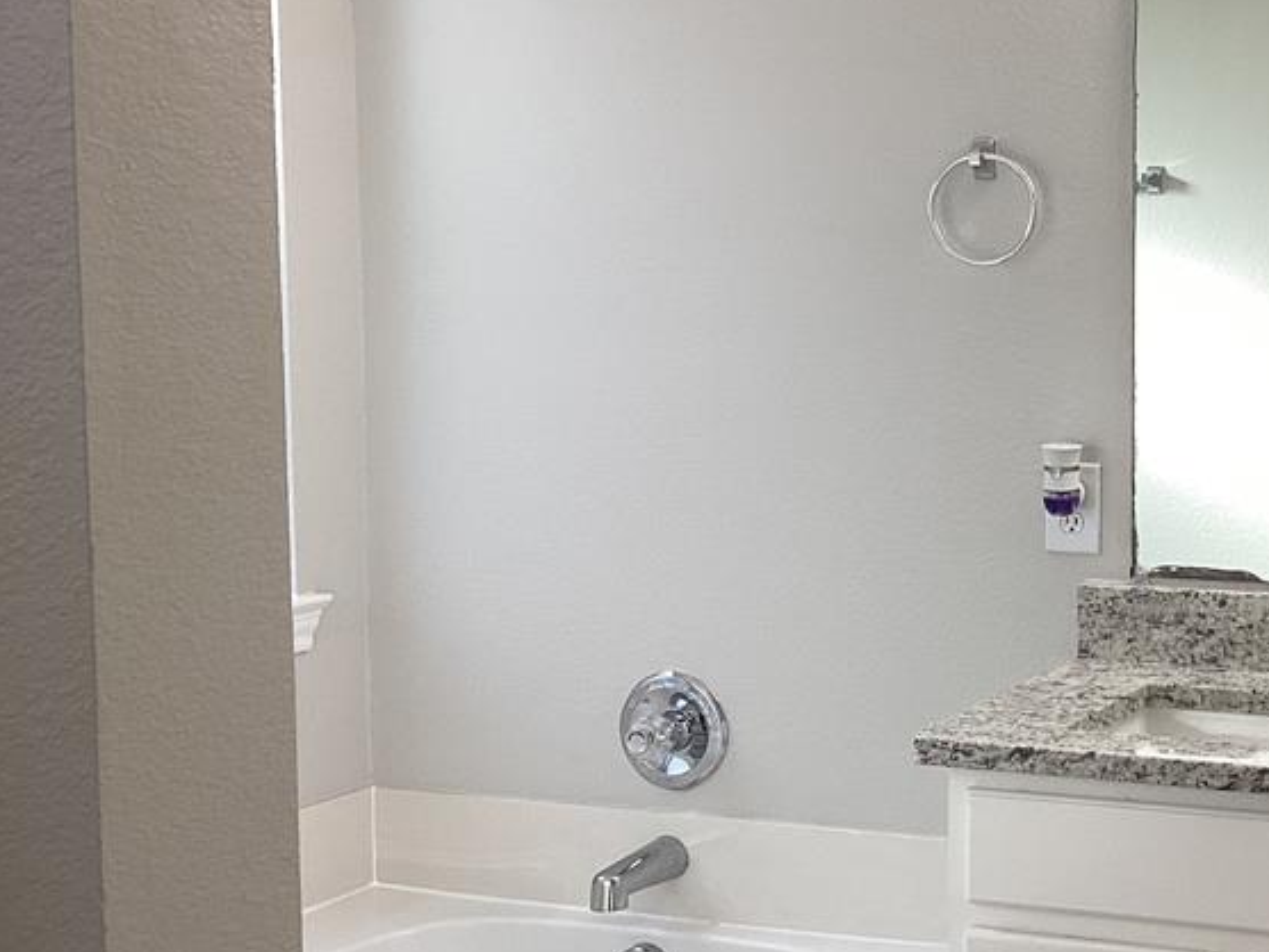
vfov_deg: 25.7
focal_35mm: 57
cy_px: 458
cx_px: 1157
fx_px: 2090
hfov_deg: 32.0
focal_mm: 3.3
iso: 64
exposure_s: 1/60
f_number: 2.4
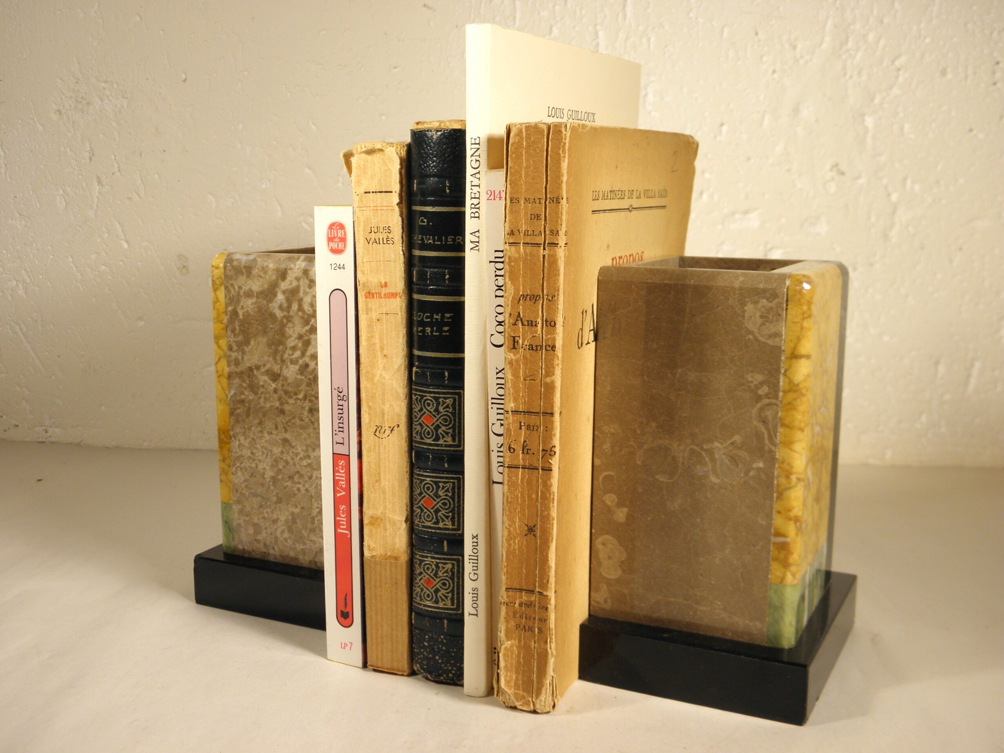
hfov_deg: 49.0
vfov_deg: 37.7
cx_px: 502
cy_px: 376
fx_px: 1102
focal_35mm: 38
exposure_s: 1/50
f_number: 3.7
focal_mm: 6.8
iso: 100
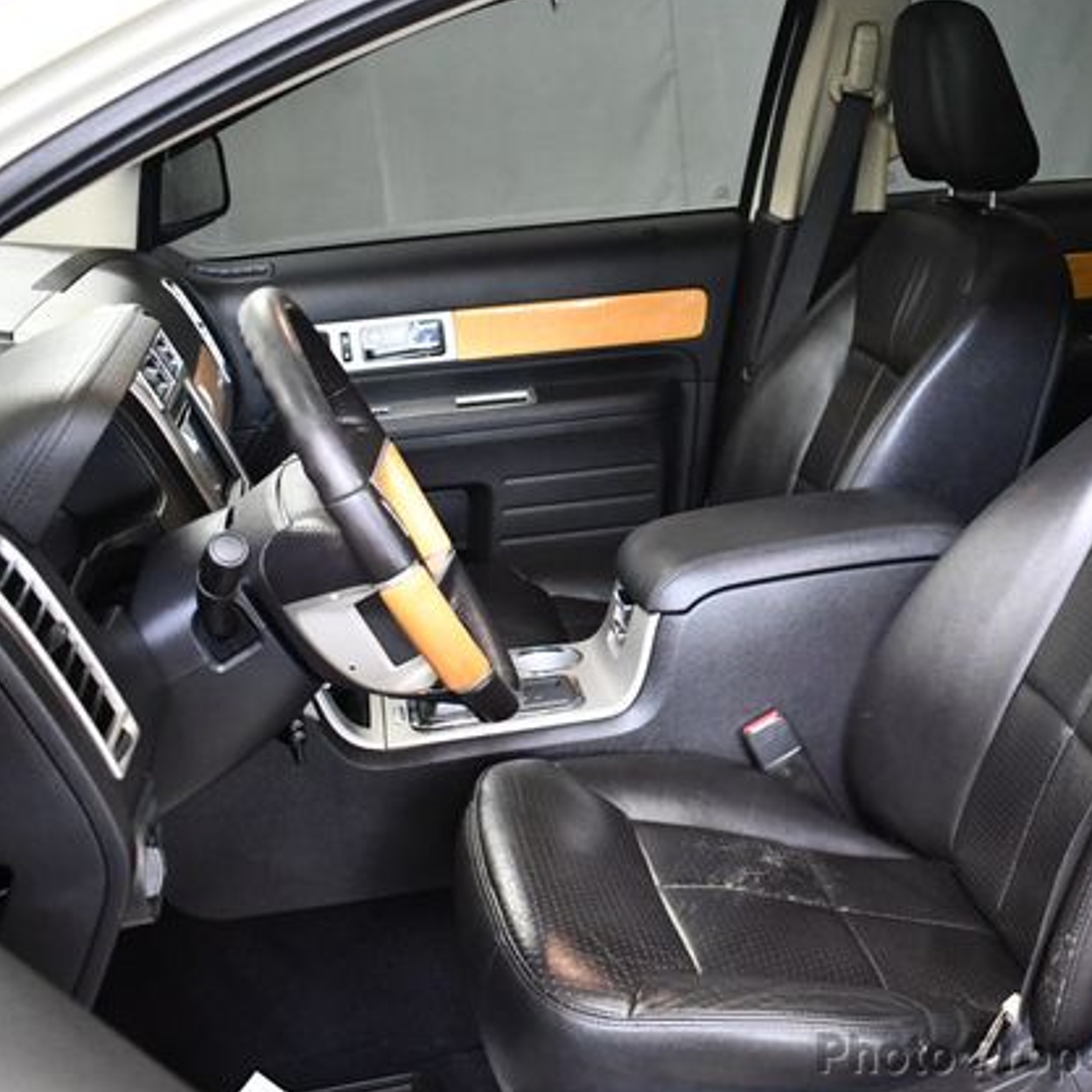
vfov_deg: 36.1
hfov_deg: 35.4
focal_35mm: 47
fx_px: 1677
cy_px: 545
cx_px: 786
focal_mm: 18
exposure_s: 1/125
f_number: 3.5
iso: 3200
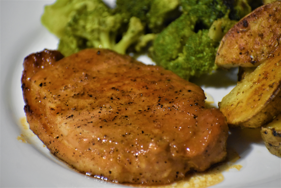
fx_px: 2576
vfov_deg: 4.2
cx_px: 140
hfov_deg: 6.2
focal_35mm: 330
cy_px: 94
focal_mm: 220
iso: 3200
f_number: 5.6
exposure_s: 1/60
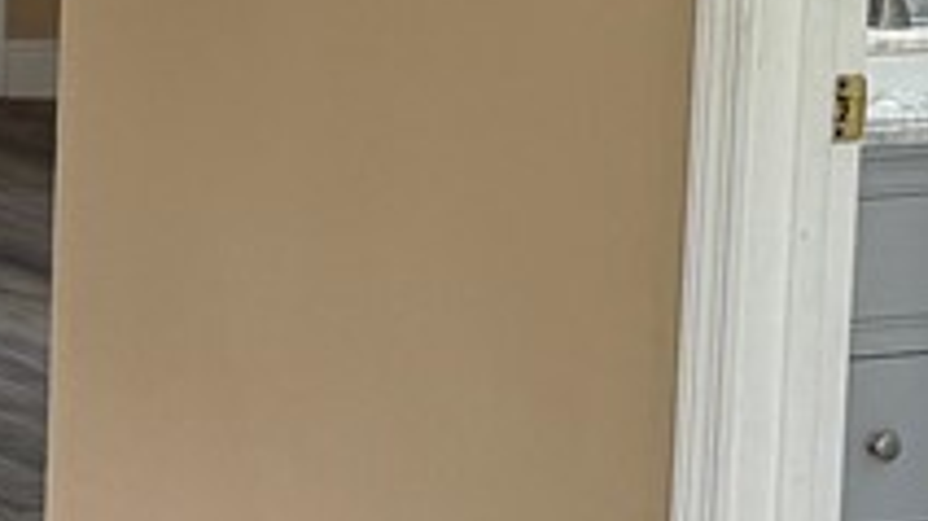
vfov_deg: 6.1
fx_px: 4845
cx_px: -376
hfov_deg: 10.6
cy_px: 35
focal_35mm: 197
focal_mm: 6.76
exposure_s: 1/148
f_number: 1.78
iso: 200
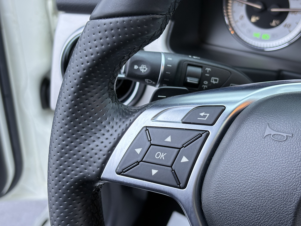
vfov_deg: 28.0
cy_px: 113
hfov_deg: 36.8
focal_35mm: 52
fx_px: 452
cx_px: 150
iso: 100
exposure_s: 1/33
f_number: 1.6
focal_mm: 5.96
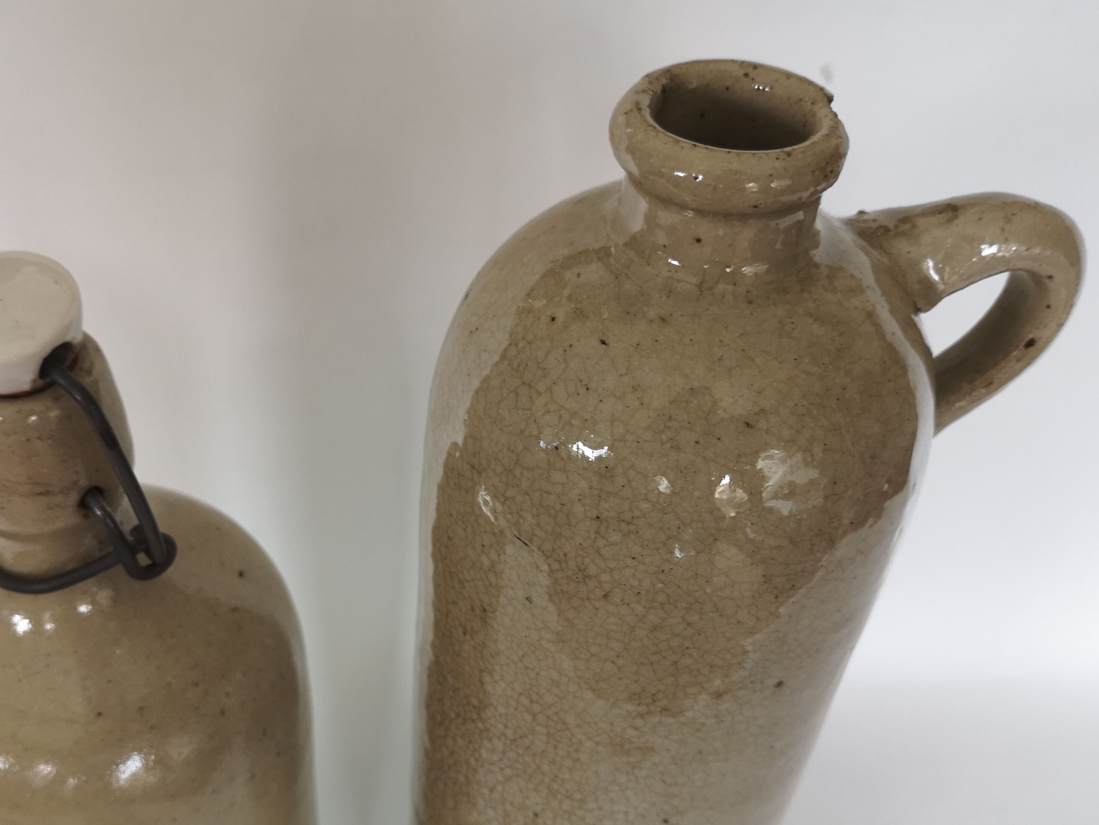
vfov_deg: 38.4
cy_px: 529
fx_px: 1175
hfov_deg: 49.6
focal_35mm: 37
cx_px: 403
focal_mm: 3.95
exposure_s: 1/50
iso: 64
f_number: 1.8
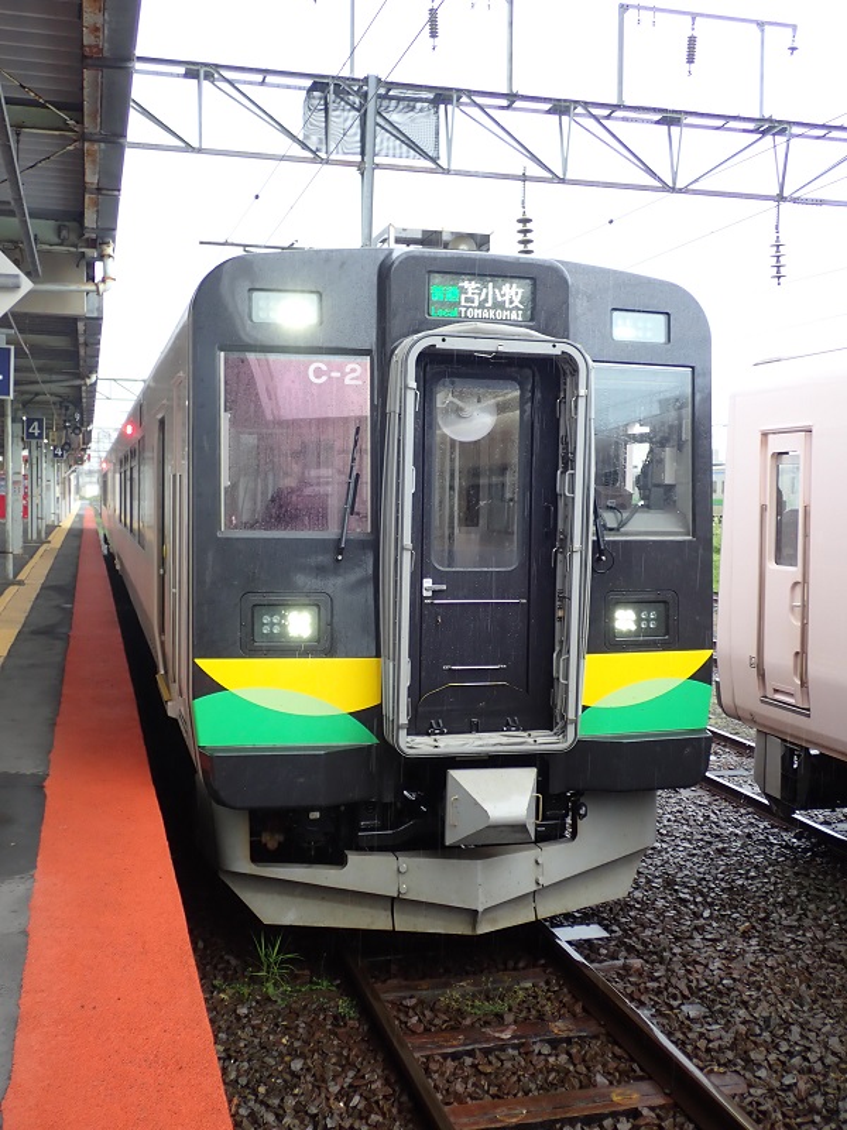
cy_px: 565
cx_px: 424
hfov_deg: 37.7
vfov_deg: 49.0
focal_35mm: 38
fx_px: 1240
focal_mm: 6.83
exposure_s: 1/125
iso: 125
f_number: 2.7
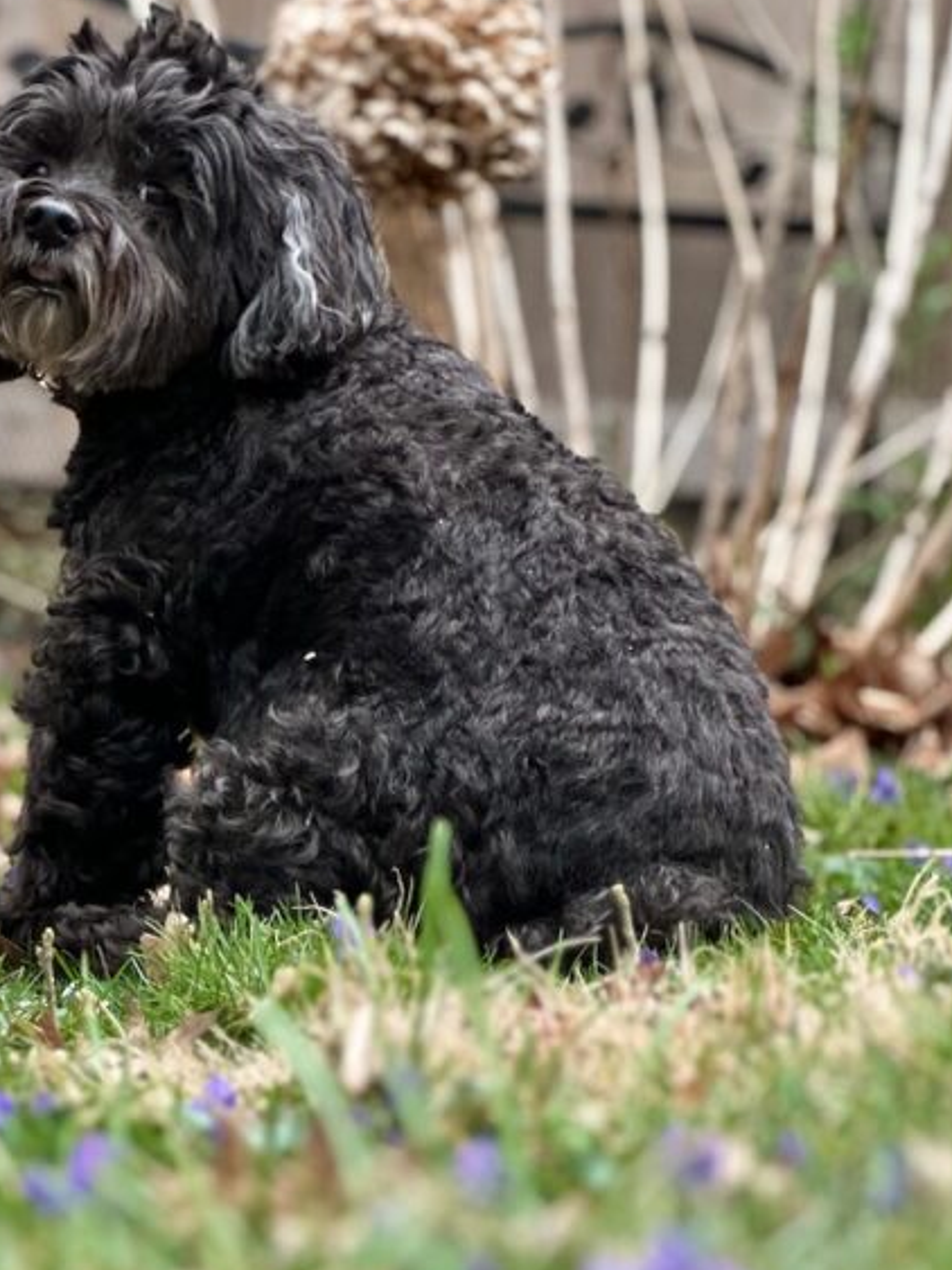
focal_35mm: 140
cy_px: 1047
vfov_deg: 14.0
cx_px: 156
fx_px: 5136
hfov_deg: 10.6
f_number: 2.8
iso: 200
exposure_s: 1/121
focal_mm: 9
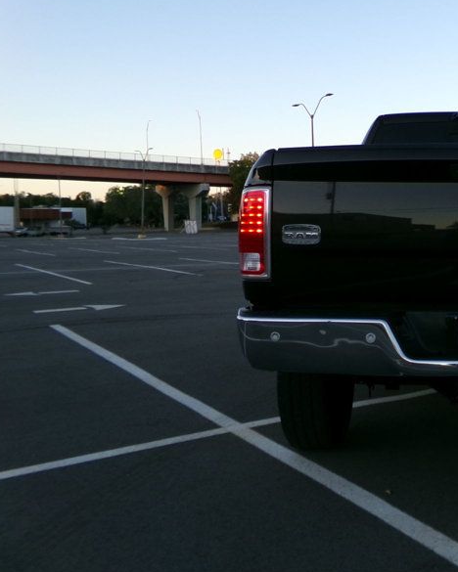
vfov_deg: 44.6
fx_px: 695
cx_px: 478
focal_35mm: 41
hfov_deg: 32.9
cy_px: 240
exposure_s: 1/125
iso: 100
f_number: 3.7
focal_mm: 4.3
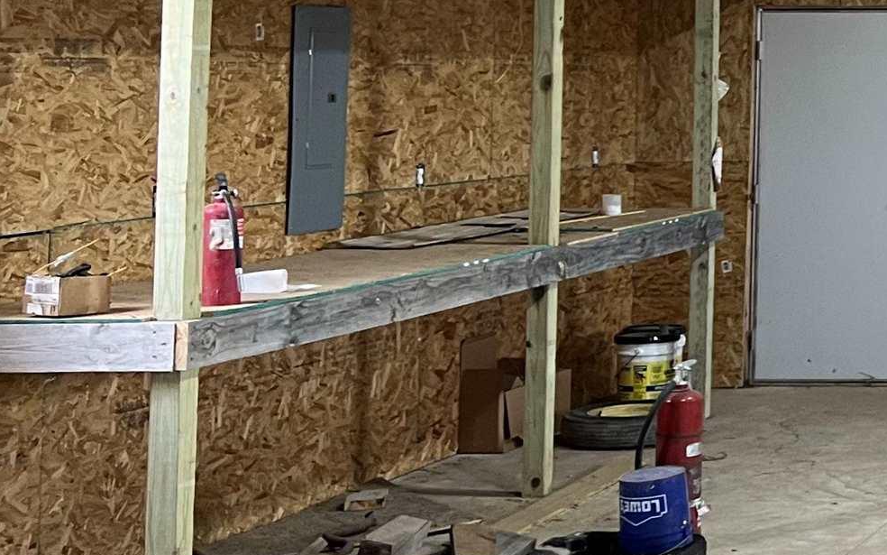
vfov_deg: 14.8
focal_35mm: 86
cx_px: 1382
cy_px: -60
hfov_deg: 20.2
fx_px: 2079
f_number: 1.5
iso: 125
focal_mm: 5.7
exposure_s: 1/60
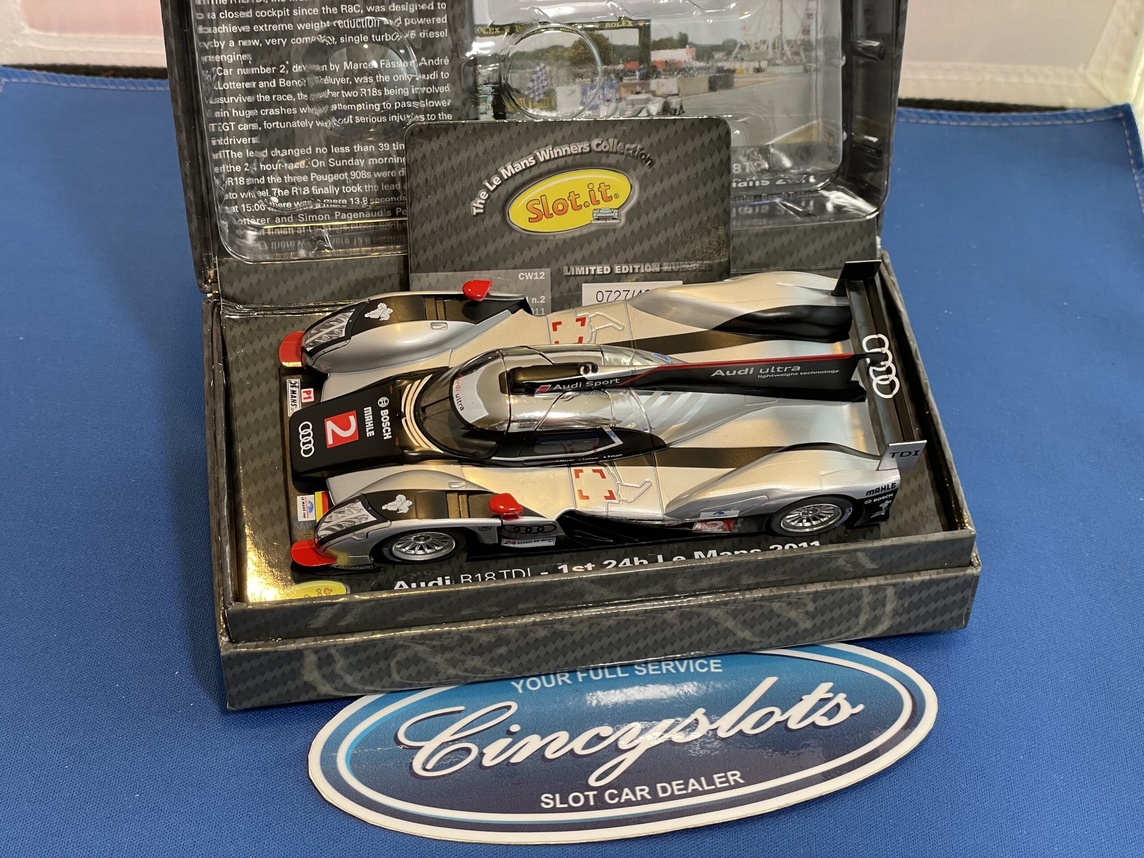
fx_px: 1719
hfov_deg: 36.8
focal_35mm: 52
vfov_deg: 28.0
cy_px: 429
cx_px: 572
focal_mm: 6
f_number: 2
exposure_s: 1/60
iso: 100
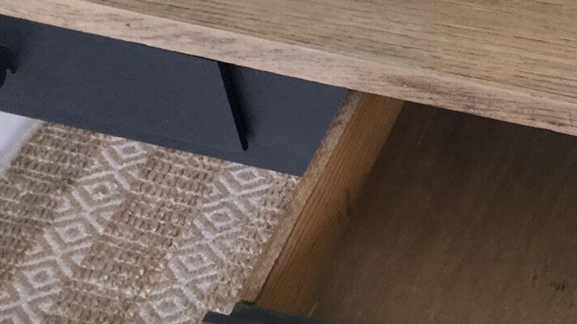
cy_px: 222
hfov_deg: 25.5
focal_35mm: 78
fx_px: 1193
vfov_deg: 15.4
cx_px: 611
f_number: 2.4
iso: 100
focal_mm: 3.3
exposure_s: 1/33
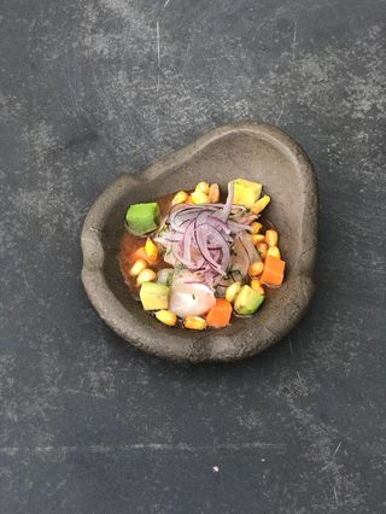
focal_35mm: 57
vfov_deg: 33.8
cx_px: 193
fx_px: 847
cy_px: 257
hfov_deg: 25.7
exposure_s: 1/40
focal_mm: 6.6
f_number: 2.8
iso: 25
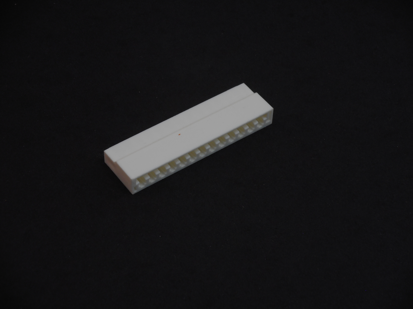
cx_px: 206
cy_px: 154
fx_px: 1217
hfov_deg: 19.3
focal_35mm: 102
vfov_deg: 14.5
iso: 100
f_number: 5.8
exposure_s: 1/60
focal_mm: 18.2
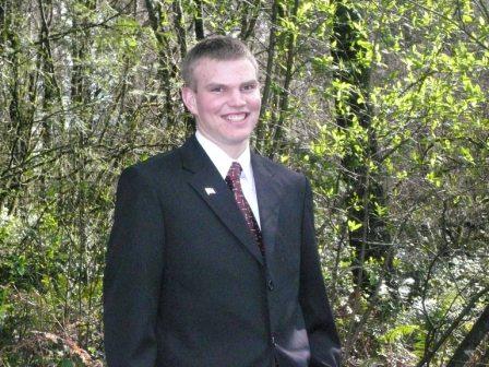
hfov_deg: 26.7
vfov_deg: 20.2
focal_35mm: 73
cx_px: 244
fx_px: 1031
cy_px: 184
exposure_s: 1/800
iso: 800
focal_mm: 12
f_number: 4.5
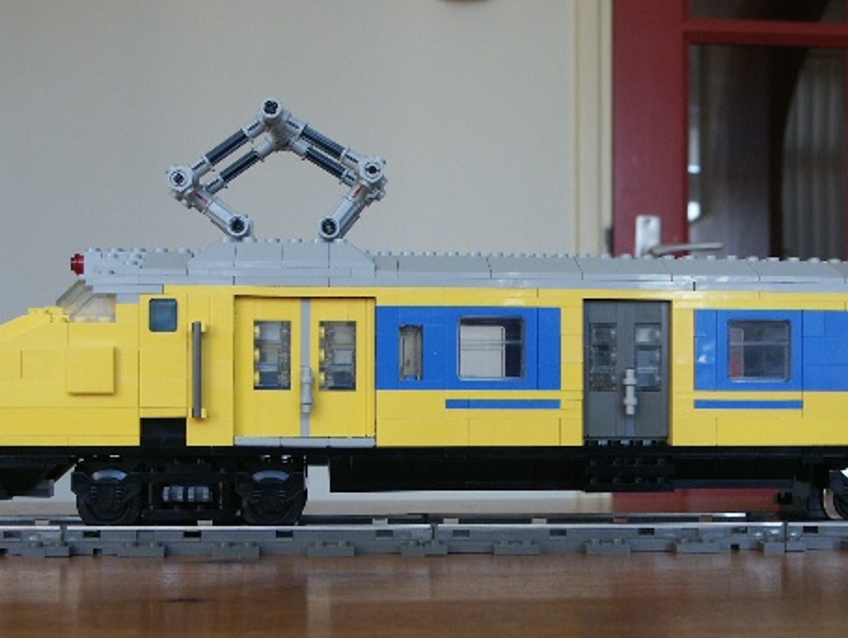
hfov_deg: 36.8
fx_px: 1275
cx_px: 457
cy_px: 405
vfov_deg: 28.0
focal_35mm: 52
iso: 100
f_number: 2.8
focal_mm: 9.5
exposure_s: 1/60
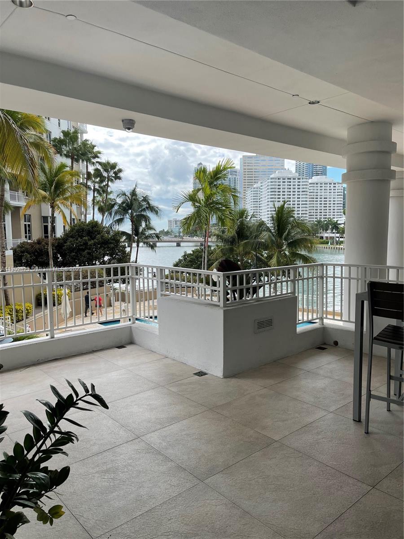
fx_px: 405
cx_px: 202
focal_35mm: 26
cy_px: 270
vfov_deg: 67.3
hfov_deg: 53.1
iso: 32
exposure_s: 1/1387
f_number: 1.6
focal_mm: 5.1
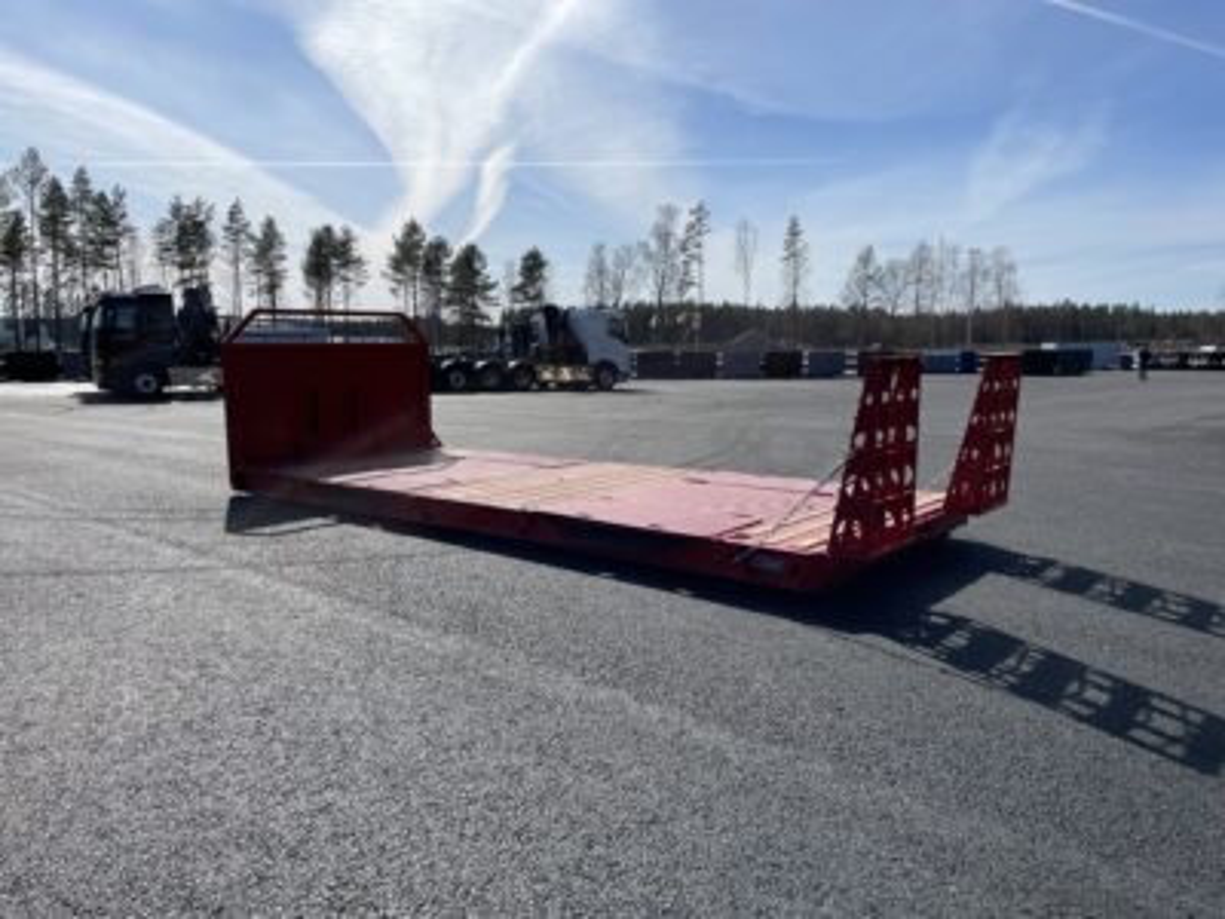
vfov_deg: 53.1
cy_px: 460
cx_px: 612
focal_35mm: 26
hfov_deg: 67.3
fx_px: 920
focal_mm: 4.2
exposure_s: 1/5814
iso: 32
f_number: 1.6
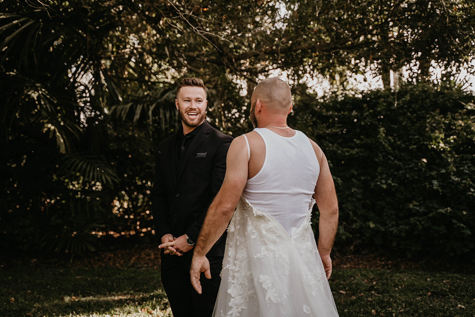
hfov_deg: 36.2
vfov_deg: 24.6
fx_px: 726
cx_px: 238
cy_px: 158
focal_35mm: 55
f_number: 2.8
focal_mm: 55
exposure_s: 1/250
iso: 250
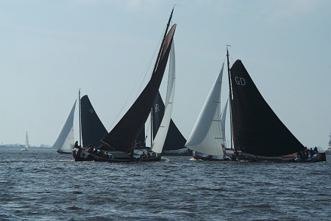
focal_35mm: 135
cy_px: 110
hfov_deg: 15.2
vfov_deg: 10.2
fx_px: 1242
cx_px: 166
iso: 400
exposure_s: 1/1500
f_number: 9.5
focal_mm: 90
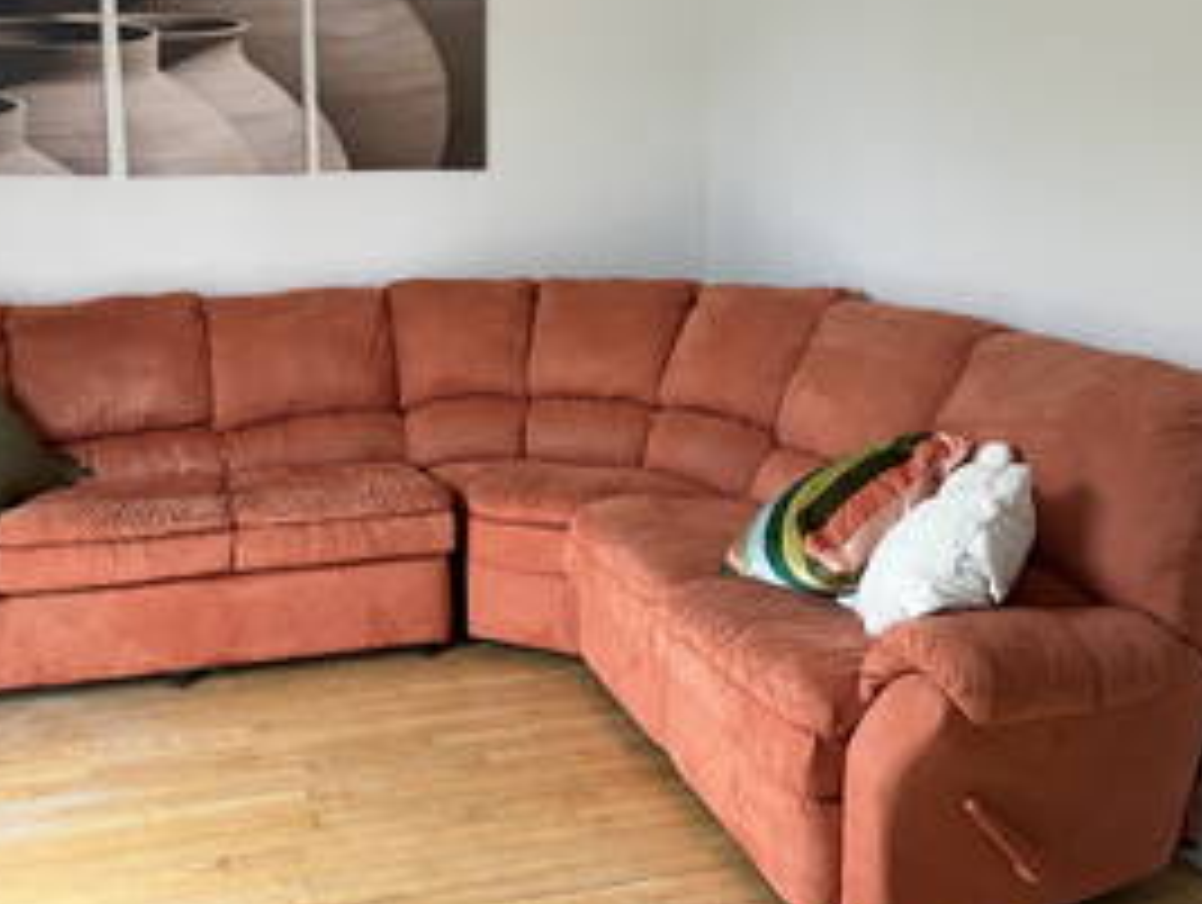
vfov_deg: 40.6
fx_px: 1217
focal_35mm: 35
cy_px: 355
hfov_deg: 52.0
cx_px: 450
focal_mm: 5.1
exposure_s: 1/71
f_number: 1.6
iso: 125
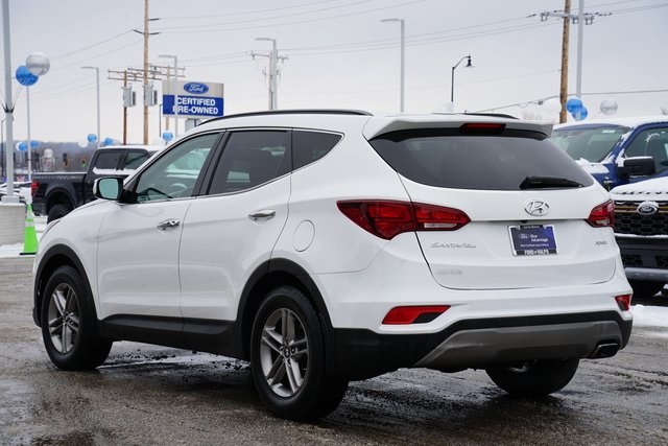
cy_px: 223
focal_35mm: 78
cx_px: 334
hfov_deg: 26.0
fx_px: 1448
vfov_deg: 17.5
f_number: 9
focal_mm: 78
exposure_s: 1/100
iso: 100
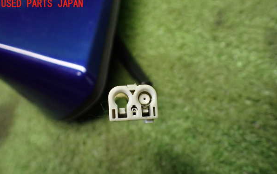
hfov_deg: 59.6
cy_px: 103
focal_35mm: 32
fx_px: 242
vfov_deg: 39.3
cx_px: 138
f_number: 2.3
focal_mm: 5.4
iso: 800
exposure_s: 1/80
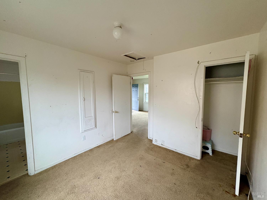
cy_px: 100
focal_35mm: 14
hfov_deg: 102.1
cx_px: 134
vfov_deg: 85.7
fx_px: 108
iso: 250
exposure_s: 1/60
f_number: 2.2
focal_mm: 2.22
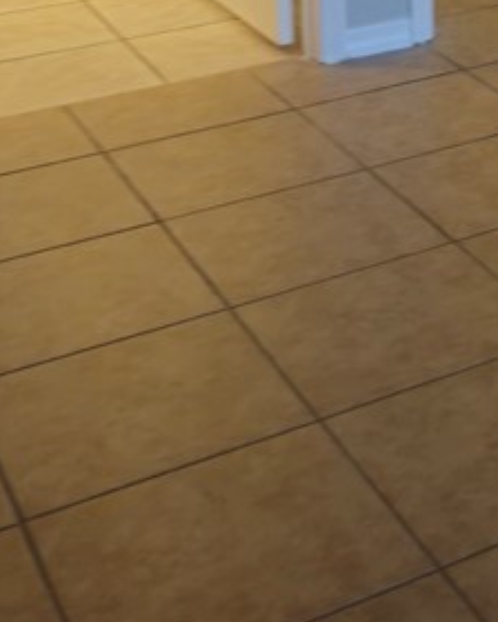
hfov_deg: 17.2
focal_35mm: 82
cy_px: -222
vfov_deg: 20.8
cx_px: 707
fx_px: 1511
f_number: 1.8
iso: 160
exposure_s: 1/60
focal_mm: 5.54
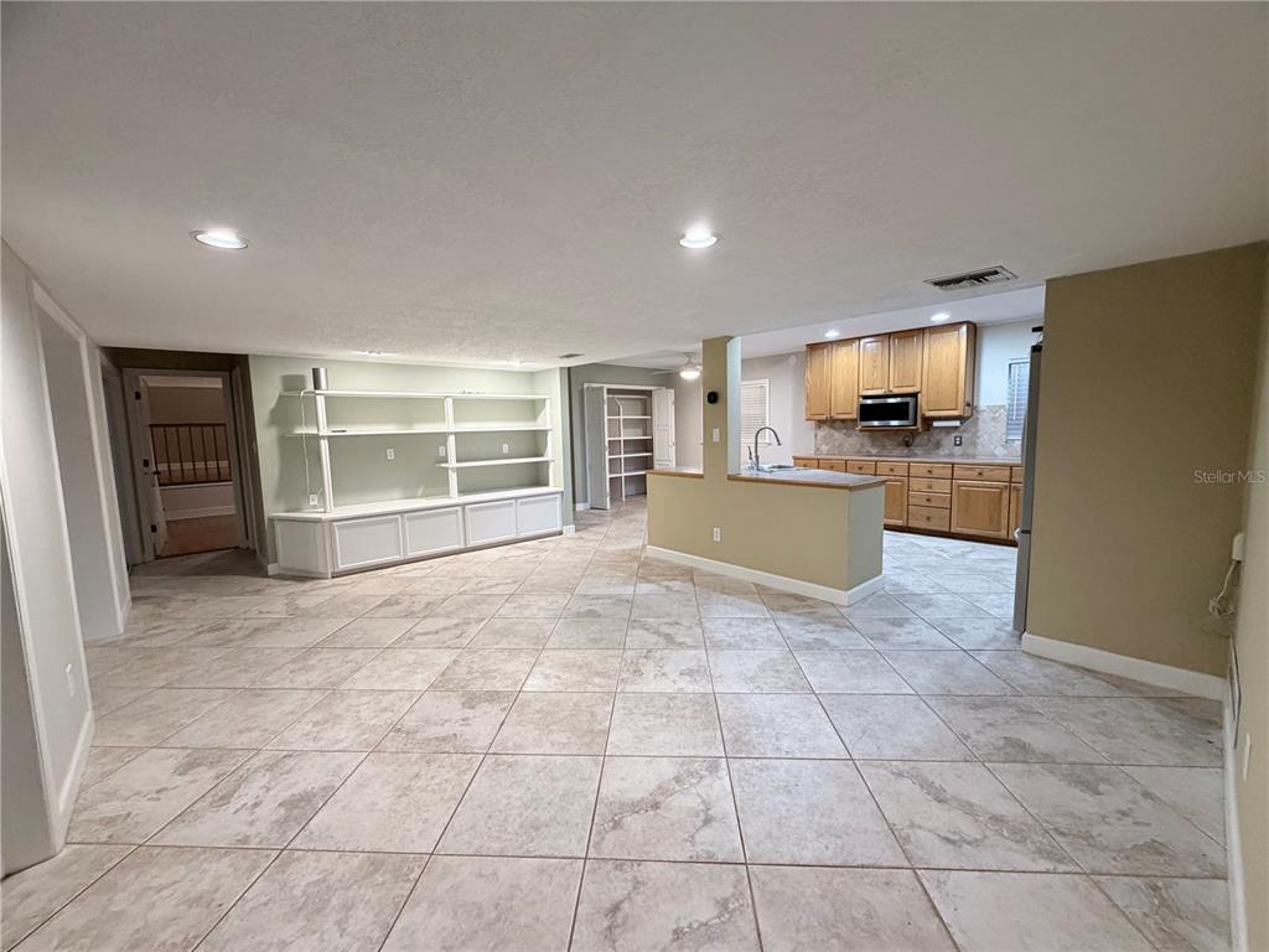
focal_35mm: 14
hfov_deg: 102.1
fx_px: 513
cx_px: 634
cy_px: 476
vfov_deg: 85.7
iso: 400
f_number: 2.2
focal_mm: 2.22
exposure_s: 1/60
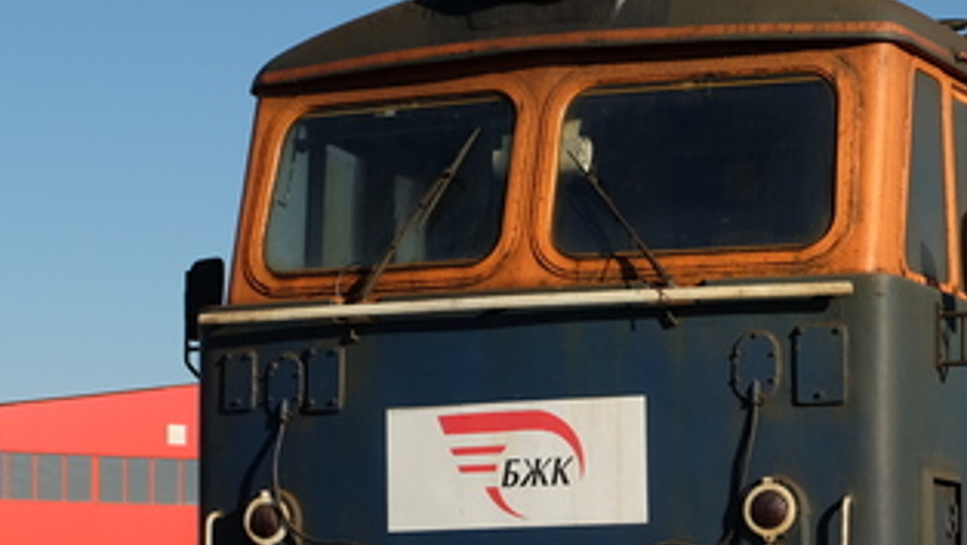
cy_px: 527
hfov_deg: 19.2
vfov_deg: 10.8
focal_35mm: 111
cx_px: 647
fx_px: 2848
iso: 200
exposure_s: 1/400
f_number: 7.1
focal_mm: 27.7
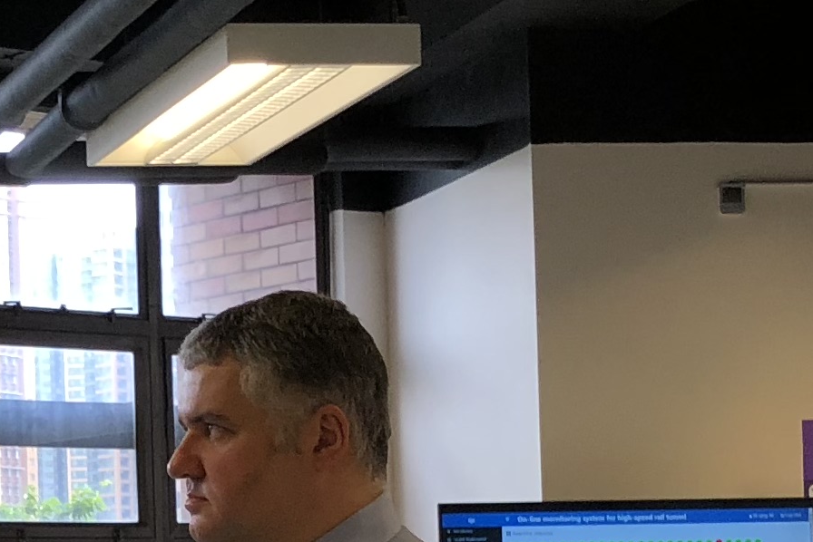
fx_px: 2959
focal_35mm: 131
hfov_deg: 15.3
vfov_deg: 10.3
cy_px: 609
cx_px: -61
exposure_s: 1/100
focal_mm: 4
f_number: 1.8
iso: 32
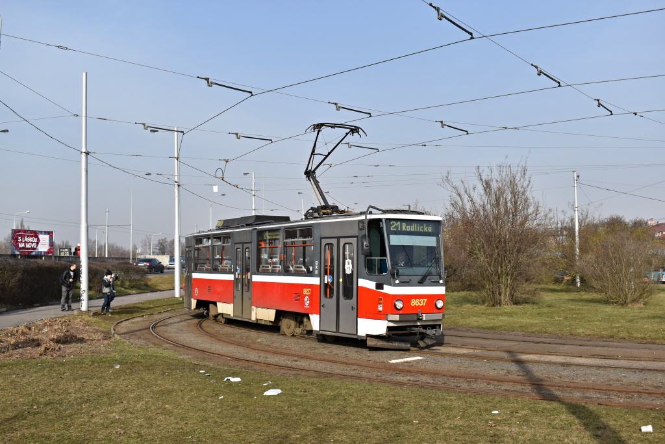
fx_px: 748
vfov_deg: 33.0
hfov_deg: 47.9
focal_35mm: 40
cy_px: 222
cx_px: 332
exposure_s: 1/1250
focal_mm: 27
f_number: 7.1
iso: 320
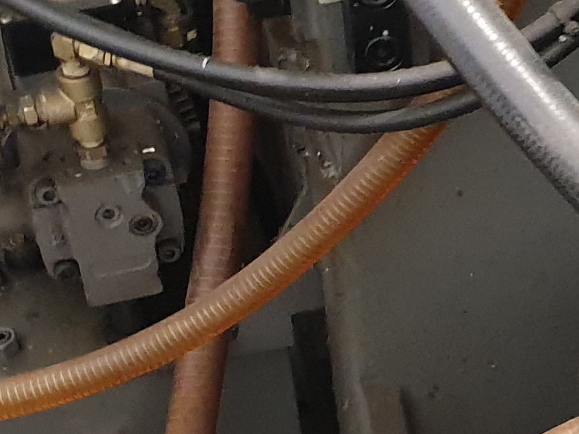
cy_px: 272
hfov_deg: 15.7
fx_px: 2007
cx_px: 718
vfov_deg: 12.3
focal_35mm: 120
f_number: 2.4
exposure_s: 1/10
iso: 400
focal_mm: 4.3
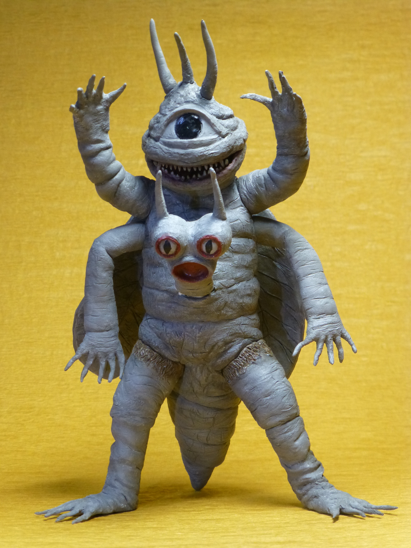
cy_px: 274
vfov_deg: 29.4
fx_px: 1045
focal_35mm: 66
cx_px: 206
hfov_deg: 22.3
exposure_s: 1/60
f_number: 4.9
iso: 400
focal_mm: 11.7
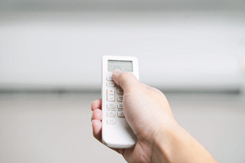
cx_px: 122
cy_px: 82
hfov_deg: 23.9
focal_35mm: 85
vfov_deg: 16.1
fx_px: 578
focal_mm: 85
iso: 800
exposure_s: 1/100
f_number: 4.5
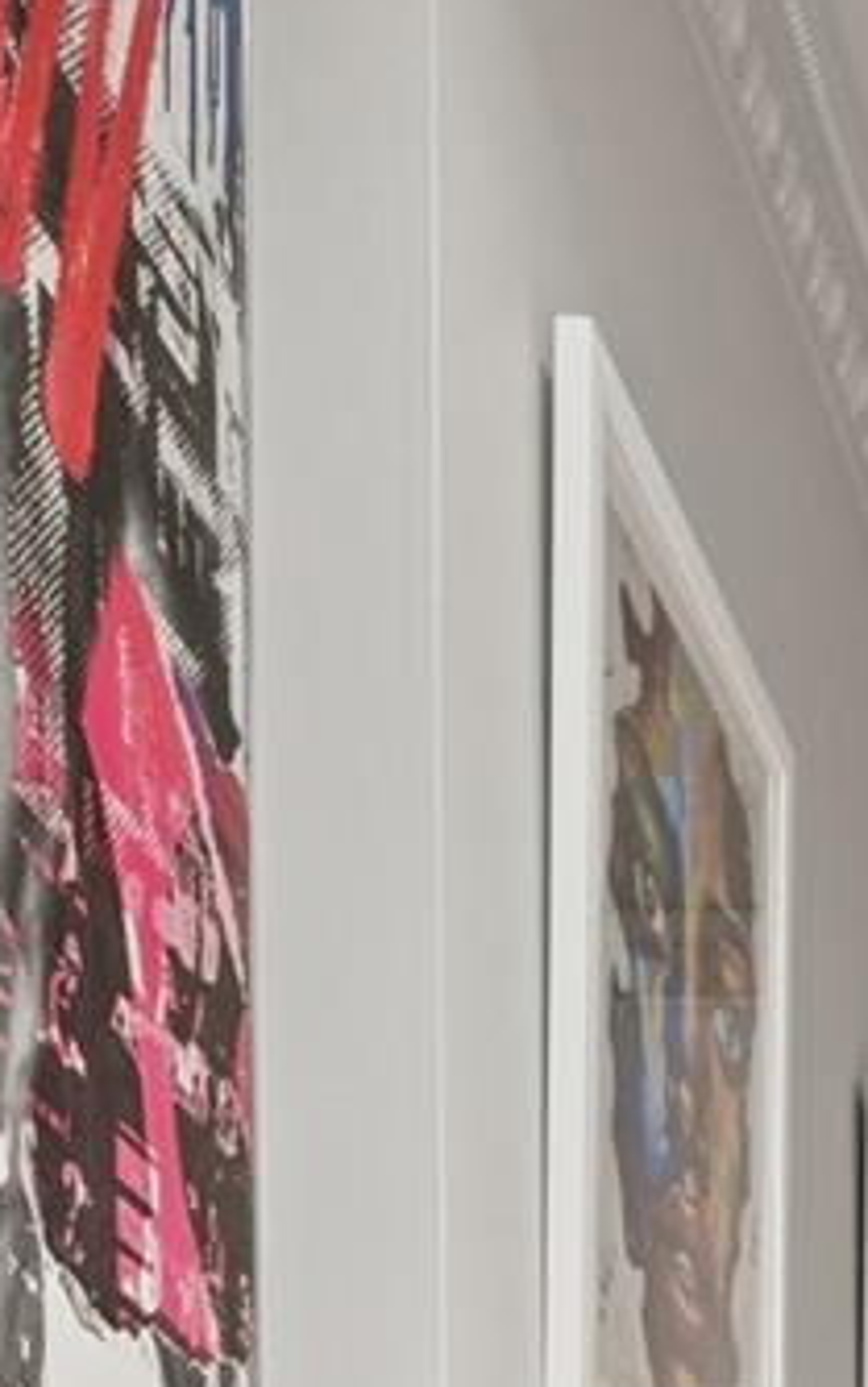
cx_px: 1582
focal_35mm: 89
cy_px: 2571
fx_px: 3366
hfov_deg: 13.2
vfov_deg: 18.0
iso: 100
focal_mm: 19
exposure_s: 1.6
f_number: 8
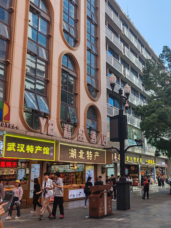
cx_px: 123
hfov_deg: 35.3
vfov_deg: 46.8
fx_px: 263
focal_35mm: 40
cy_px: 115
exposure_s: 1/500
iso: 80
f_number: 1.9
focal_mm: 6.12
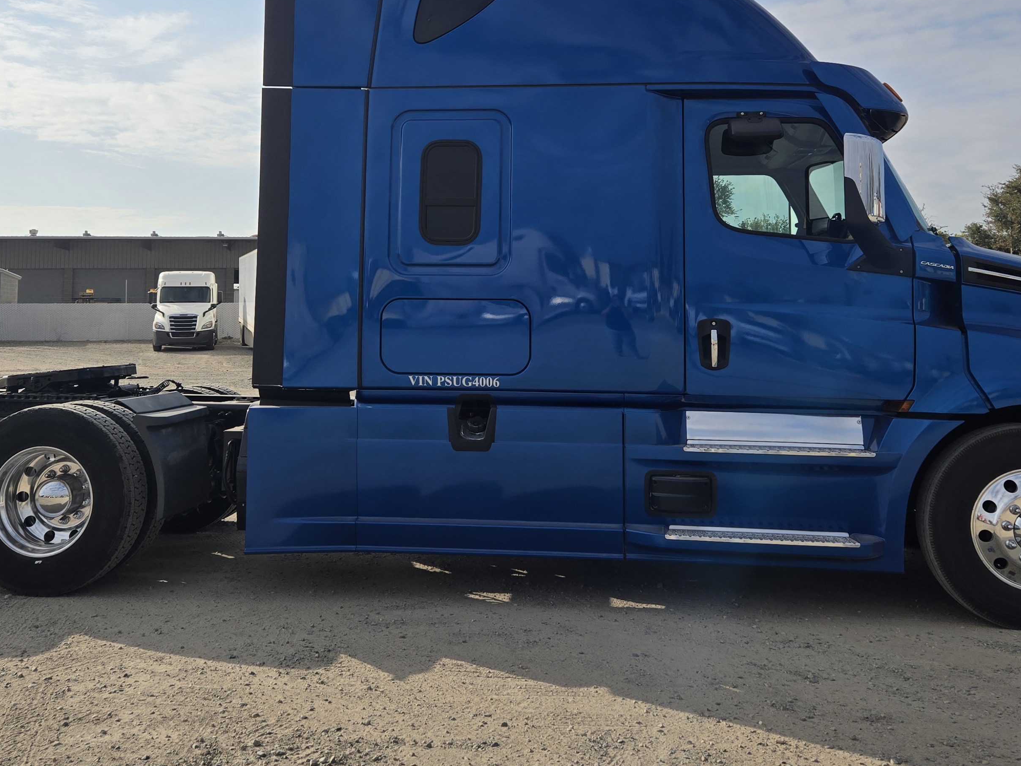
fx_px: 1121
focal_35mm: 38
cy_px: 242
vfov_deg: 37.2
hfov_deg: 49.0
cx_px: 490
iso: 25
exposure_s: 1/3677
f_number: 1.8
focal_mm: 5.4
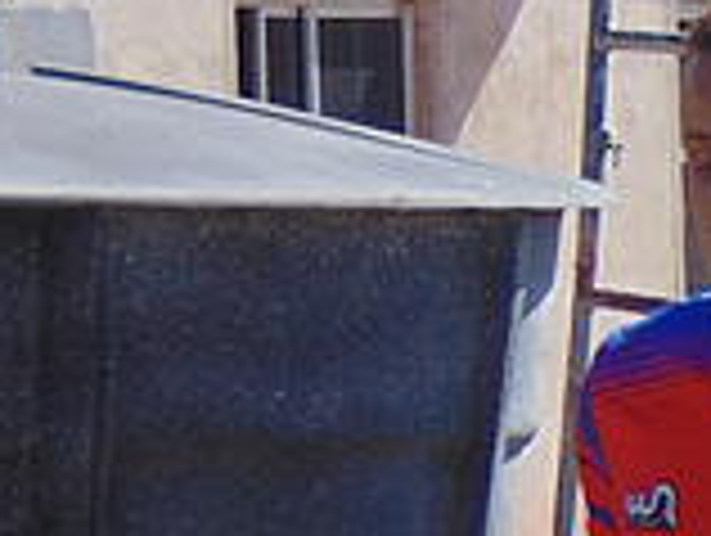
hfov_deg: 2.9
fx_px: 13618
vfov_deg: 2.2
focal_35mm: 662
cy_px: 842
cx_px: 2092
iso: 80
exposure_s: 1/800
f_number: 3.9
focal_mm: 19.4
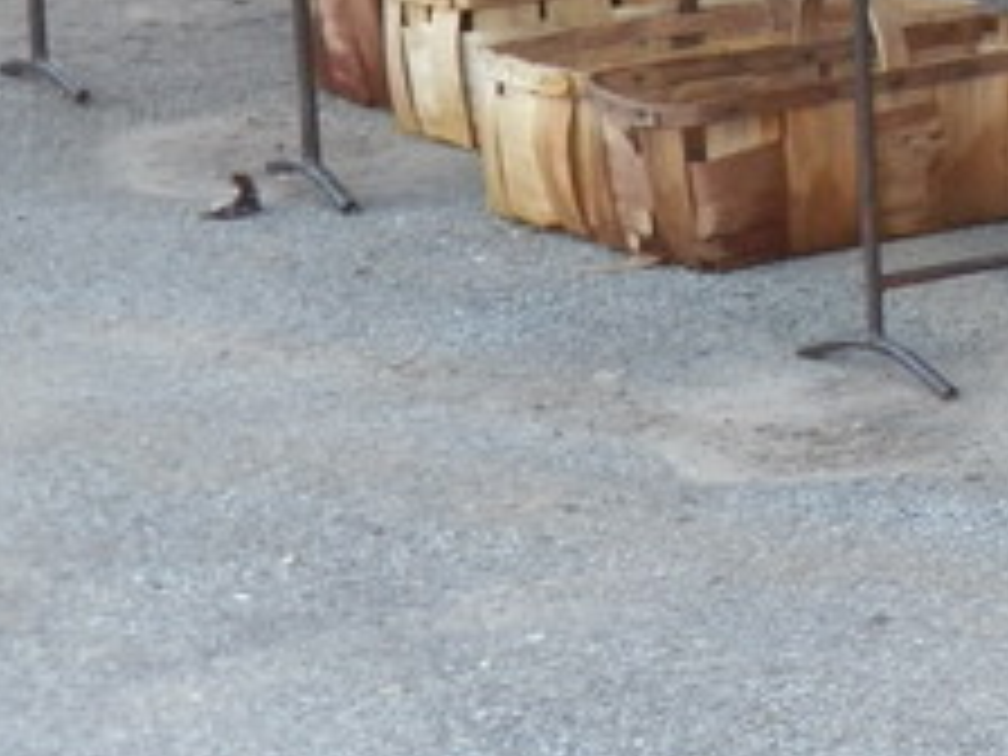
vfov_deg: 6.3
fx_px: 6668
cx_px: 2106
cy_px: -837
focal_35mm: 229
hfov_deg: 8.2
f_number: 3.2
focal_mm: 8.9
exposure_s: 1/40
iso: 125
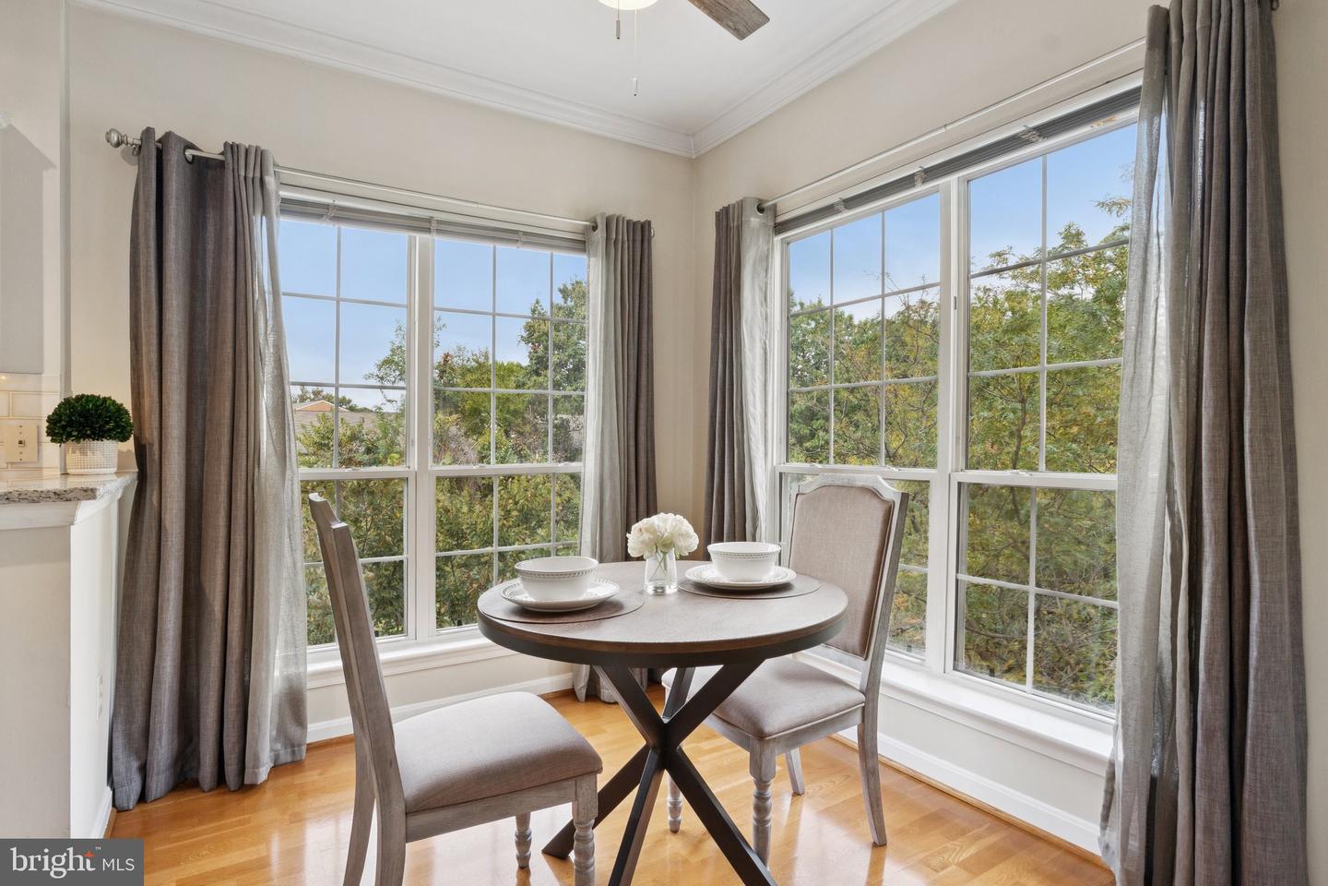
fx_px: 664
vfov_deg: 67.4
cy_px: 443
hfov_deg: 90.0
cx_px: 664
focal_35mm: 18
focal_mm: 12.3
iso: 200
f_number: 9
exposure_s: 1/30
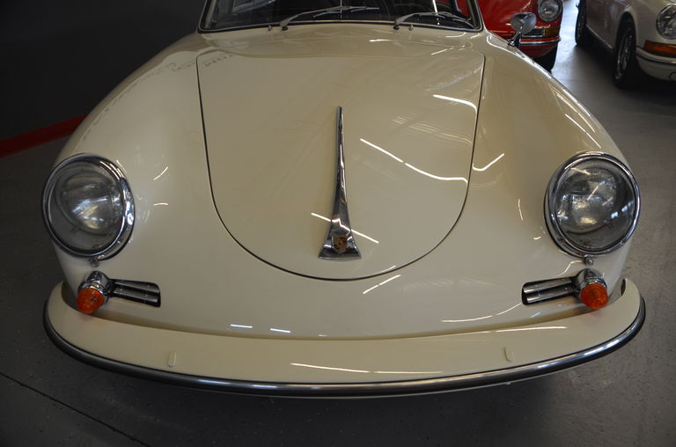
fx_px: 562
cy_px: 224
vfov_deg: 43.4
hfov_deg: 62.1
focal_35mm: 30
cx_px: 338
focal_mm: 20
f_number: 3.5
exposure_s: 1/50
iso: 800
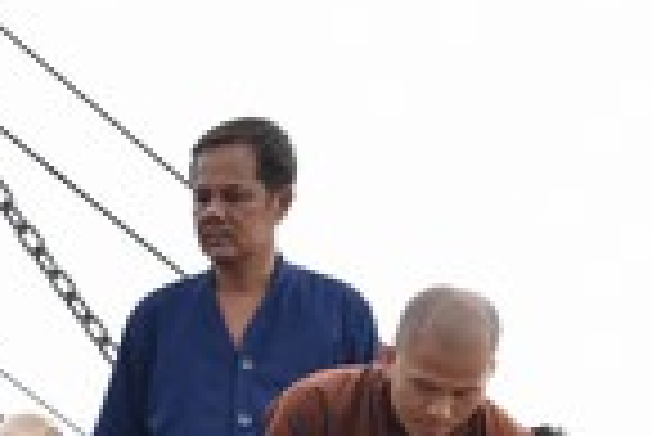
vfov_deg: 5.5
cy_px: 841
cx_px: -436
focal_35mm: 246
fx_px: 4460
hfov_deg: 8.1
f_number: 8
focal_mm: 55
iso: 400
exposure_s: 1/250
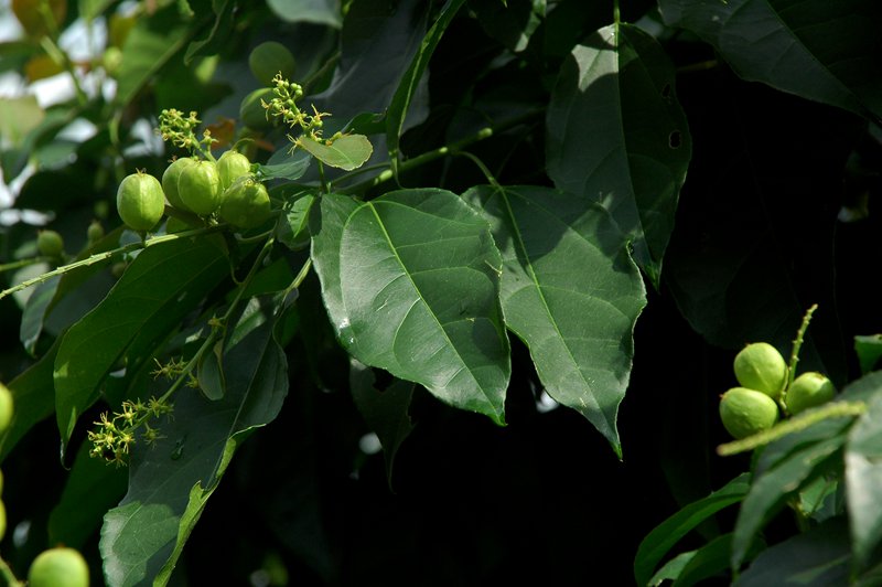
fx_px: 4590
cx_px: 441
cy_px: 294
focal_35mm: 188
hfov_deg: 11.0
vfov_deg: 7.3
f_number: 9
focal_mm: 125
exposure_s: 1/250
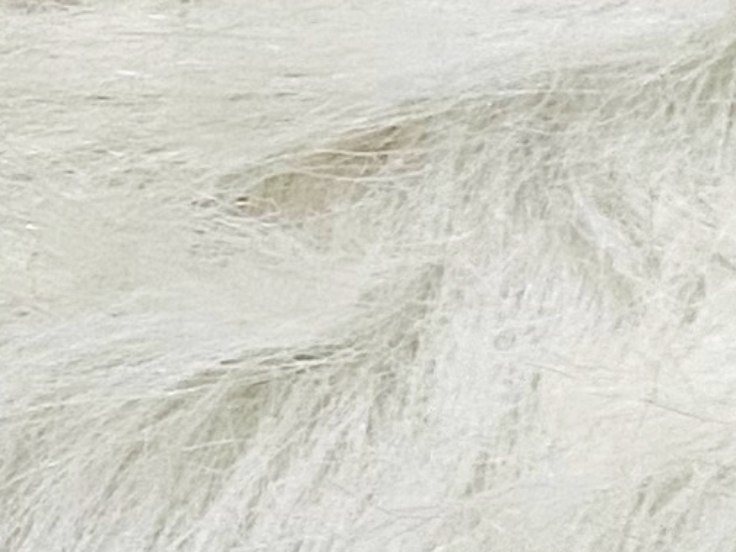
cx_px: 2061
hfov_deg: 8.3
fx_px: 4422
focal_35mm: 208
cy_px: 1798
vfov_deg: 6.4
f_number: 1.8
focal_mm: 4.25
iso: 100
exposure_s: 1/50
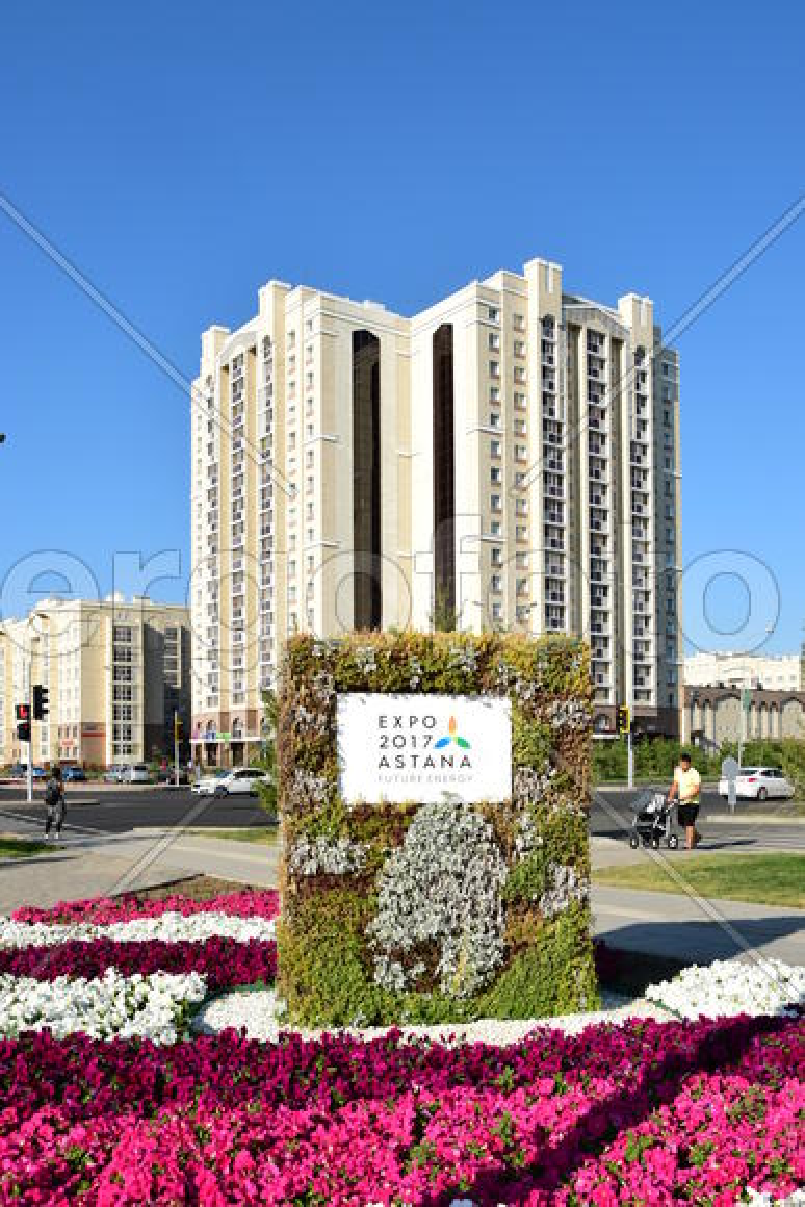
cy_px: 604
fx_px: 905
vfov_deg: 67.4
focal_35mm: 27
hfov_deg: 48.0
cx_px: 402
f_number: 9
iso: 100
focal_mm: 18
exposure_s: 1/200
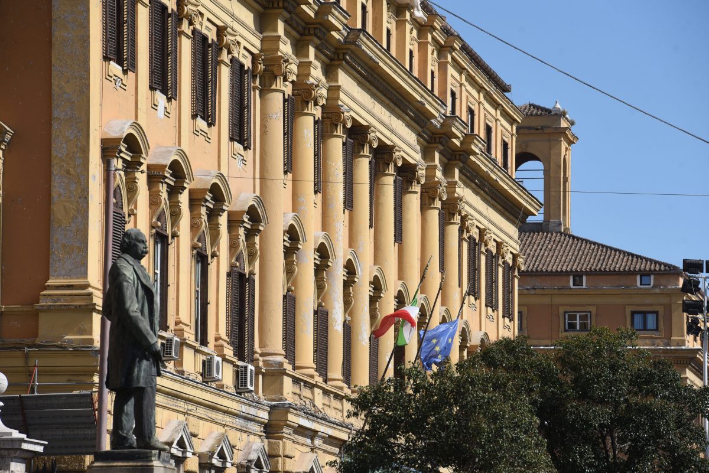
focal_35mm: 200
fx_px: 3940
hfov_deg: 10.3
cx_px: 354
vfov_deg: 6.9
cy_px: 236
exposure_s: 1/1250
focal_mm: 200
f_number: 10
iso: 400
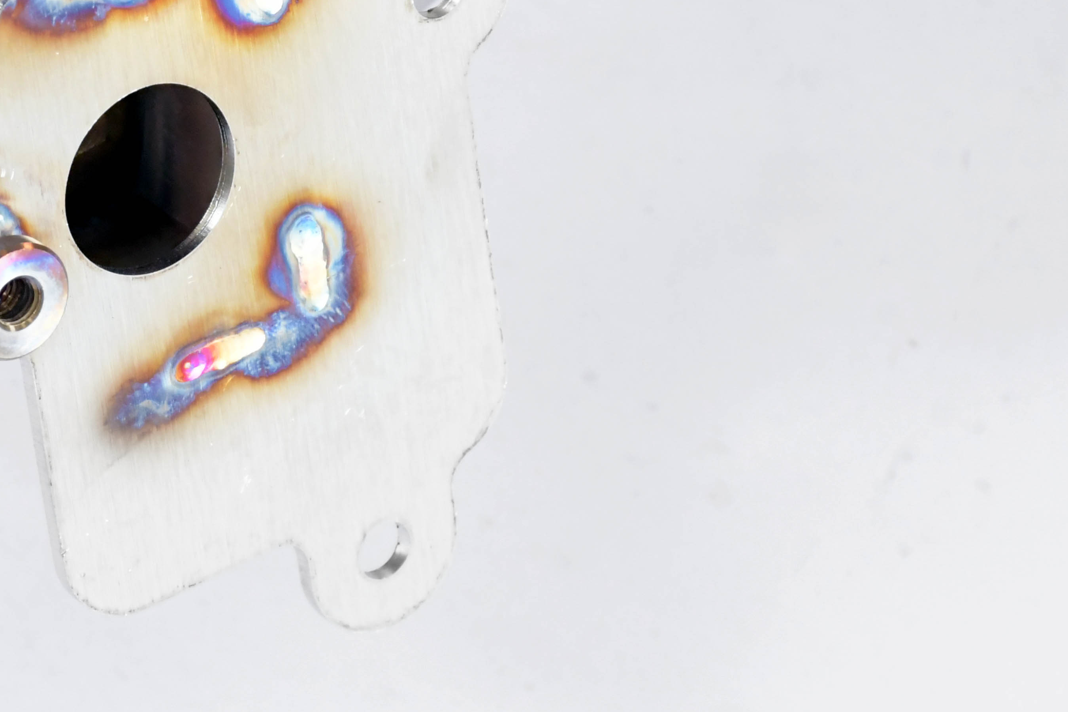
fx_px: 9166
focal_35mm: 309
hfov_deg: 6.7
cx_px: 127
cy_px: 169
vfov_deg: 4.4
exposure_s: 1/160
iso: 4000
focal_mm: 100
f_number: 11
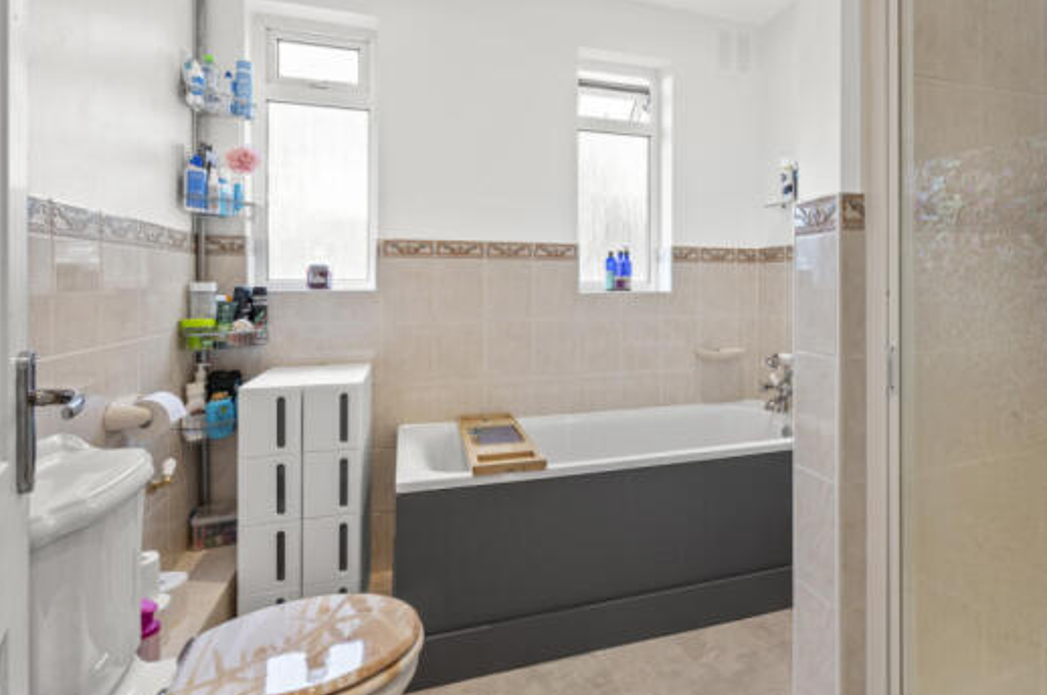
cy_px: 293
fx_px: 552
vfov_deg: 64.1
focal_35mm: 19
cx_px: 590
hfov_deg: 86.5
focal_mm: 15
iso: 200
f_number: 16
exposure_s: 1/1.67
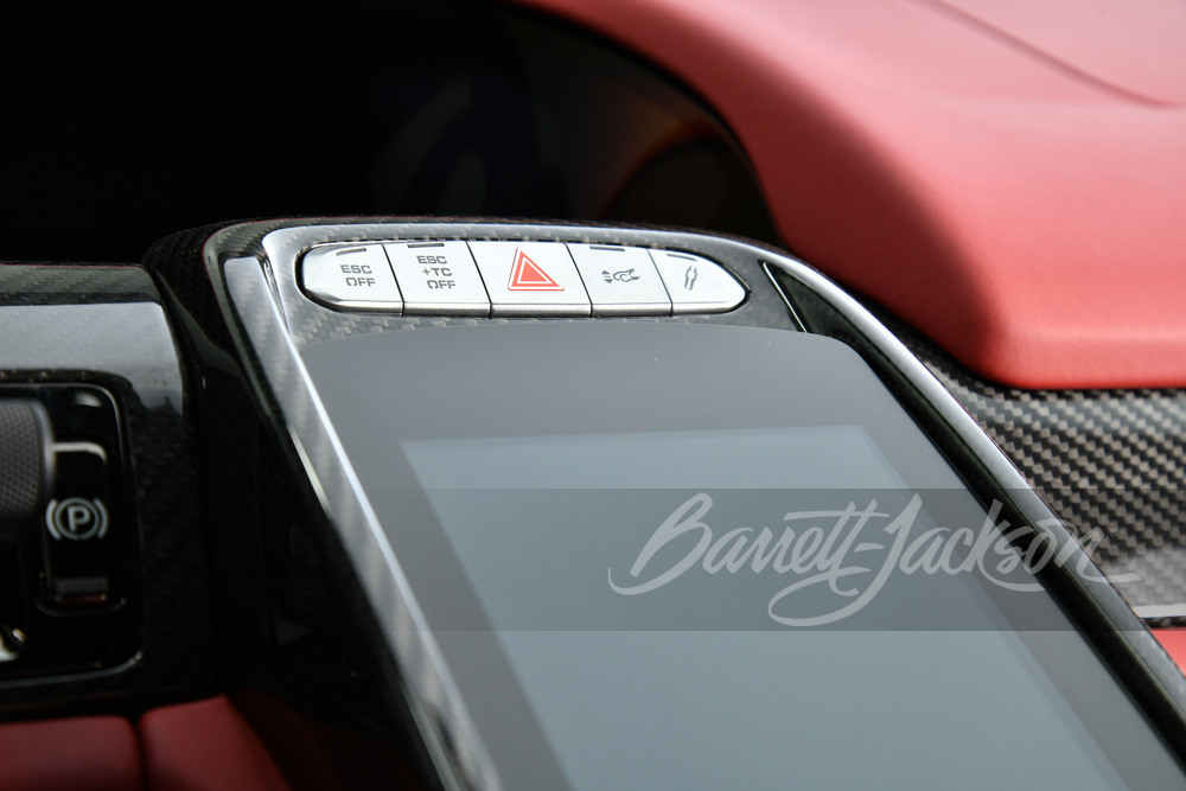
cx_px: 593
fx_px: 2800
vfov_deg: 16.1
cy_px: 396
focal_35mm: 85
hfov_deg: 23.9
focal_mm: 85
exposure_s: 1/250
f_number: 8
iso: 320
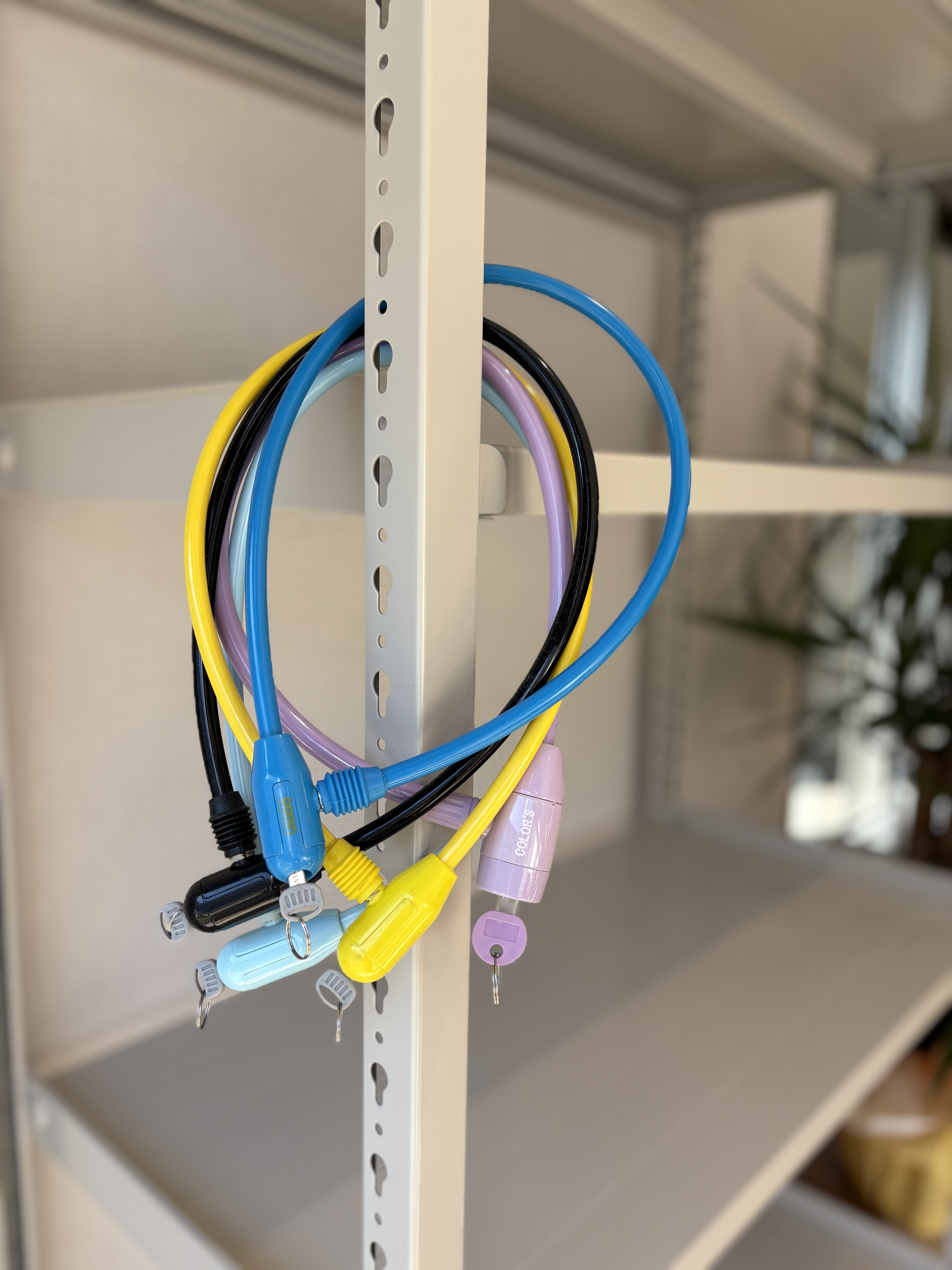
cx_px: 476
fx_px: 953
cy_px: 635
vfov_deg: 67.3
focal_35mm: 26
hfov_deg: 53.1
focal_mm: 5.96
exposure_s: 1/359
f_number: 1.6
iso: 50
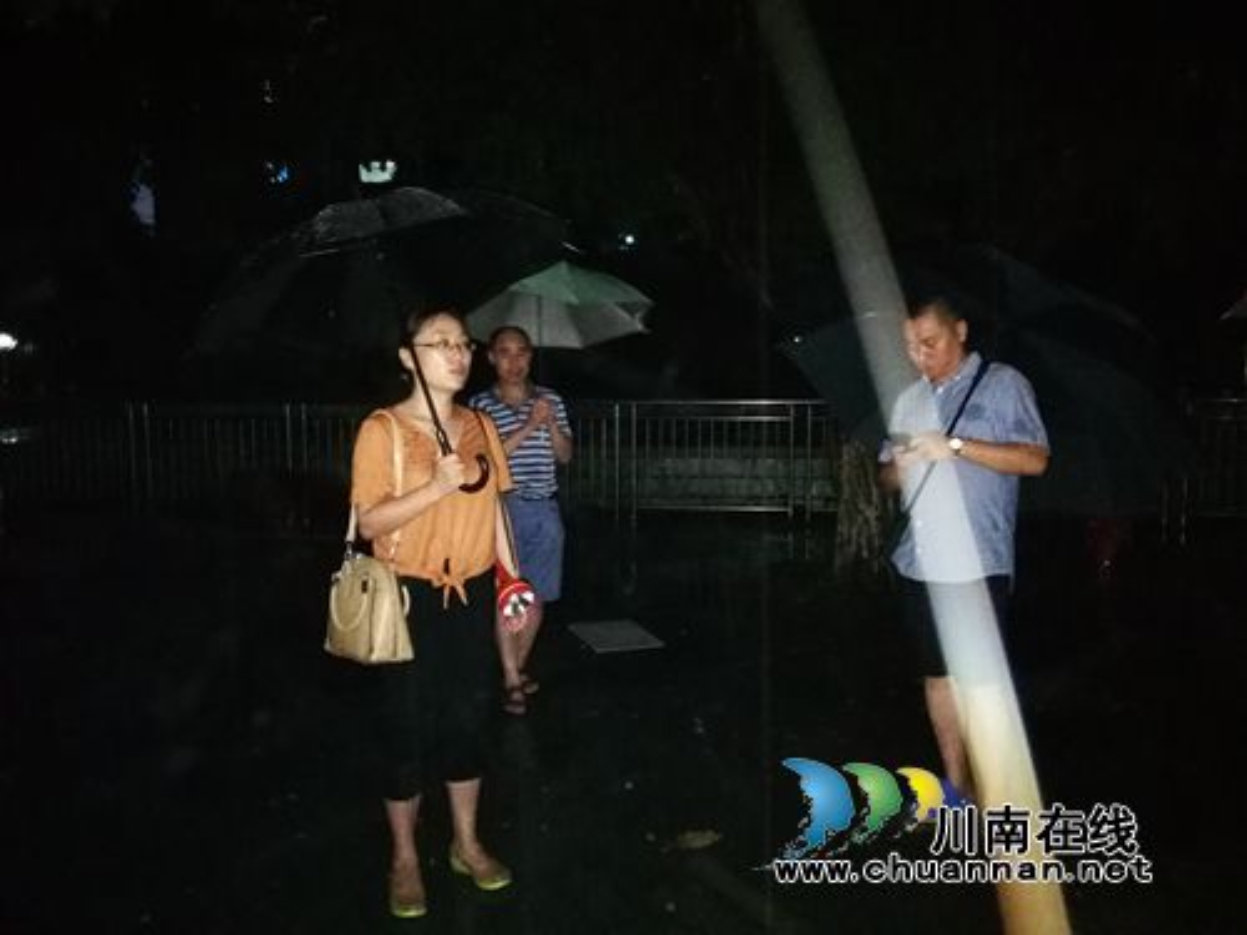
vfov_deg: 51.4
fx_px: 973
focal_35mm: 27
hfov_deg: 65.3
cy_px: 468
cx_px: 624
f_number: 2.2
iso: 3200
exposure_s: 1/16.7
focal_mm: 3.95
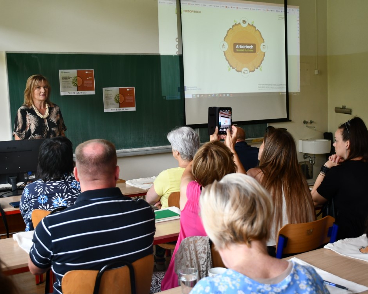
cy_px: 145
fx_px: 490
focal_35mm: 45
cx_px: 200
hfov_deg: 41.1
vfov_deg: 33.4
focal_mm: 26
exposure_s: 1/125
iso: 800
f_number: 3.8
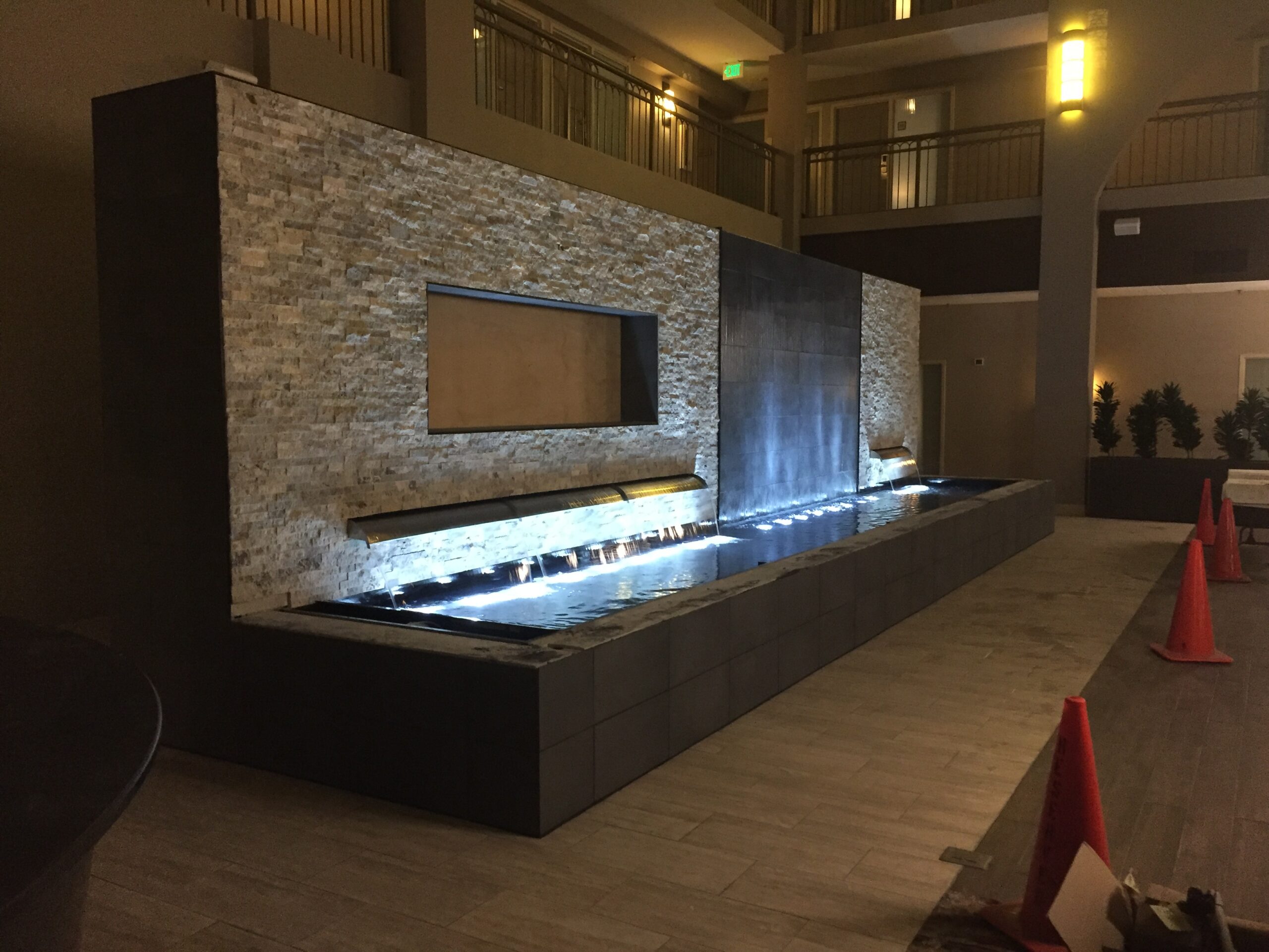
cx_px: 634
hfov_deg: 61.7
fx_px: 1063
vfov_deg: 48.2
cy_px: 476
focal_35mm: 29
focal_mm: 4.15
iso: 320
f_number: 2.2
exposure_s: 1/15
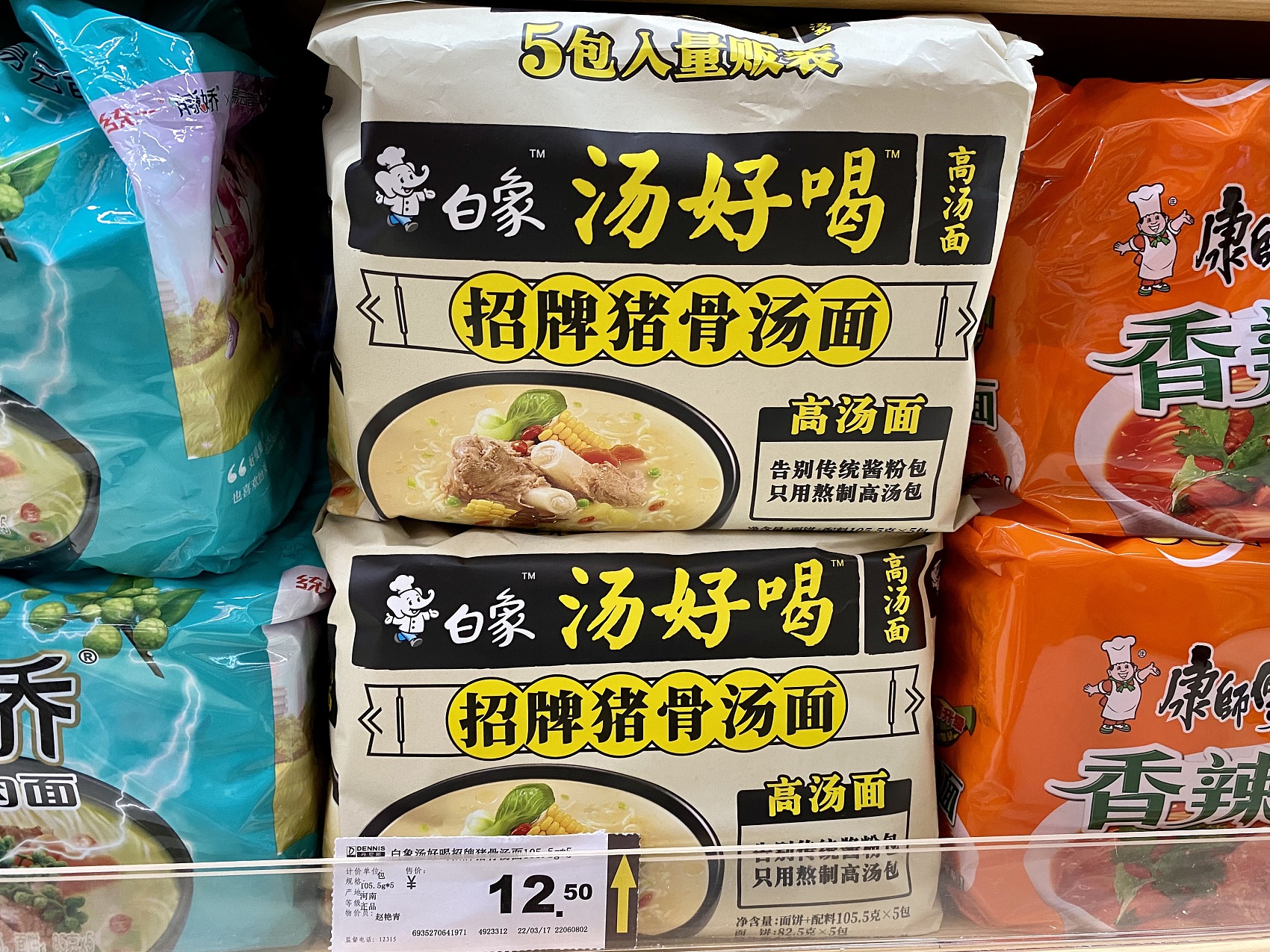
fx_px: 954
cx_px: 635
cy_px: 476
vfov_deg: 53.1
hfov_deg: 67.3
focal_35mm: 26
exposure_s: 1/50
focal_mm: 4.25
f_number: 1.8
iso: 200
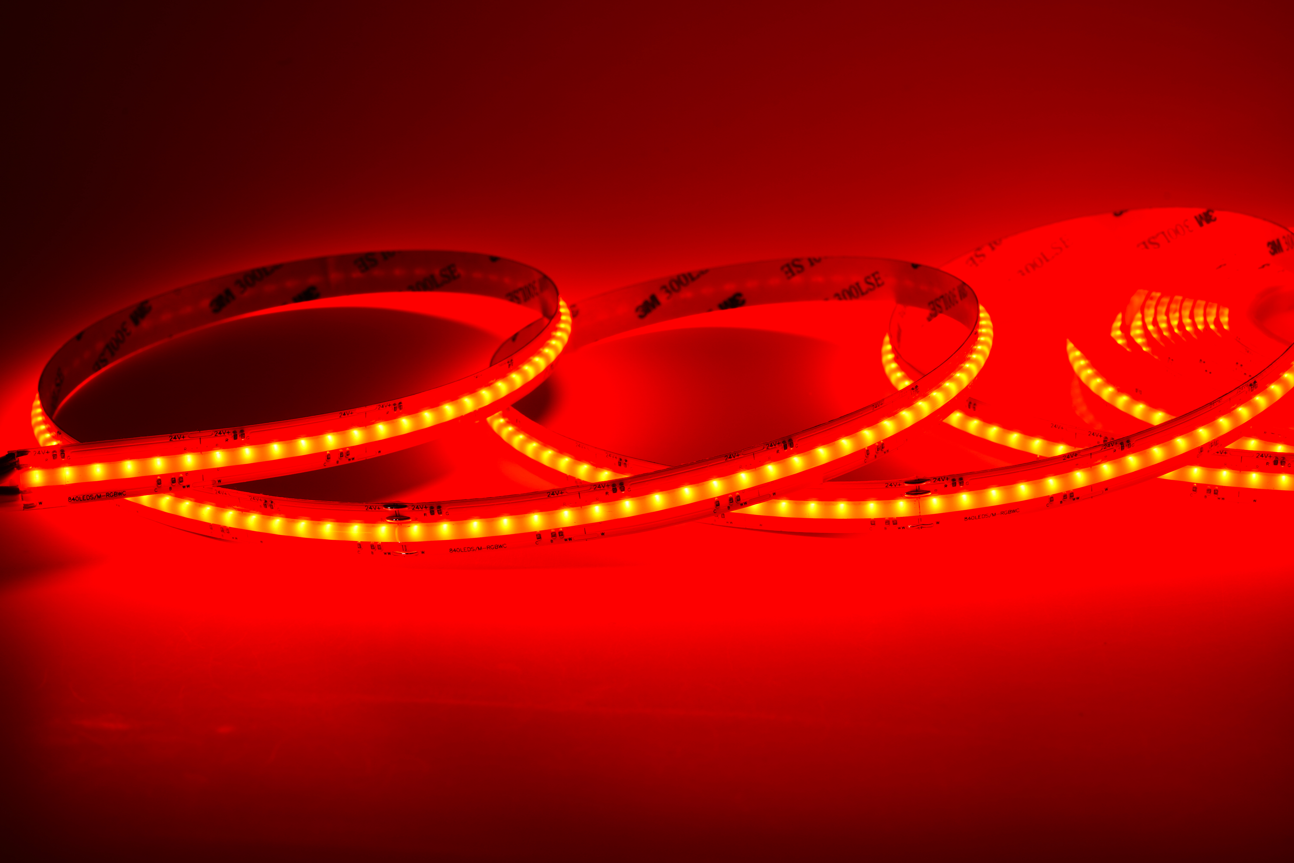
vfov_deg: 24.2
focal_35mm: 56
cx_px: 647
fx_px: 2013
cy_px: 432
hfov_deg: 35.6
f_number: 14
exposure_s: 1/10
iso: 64
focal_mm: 56
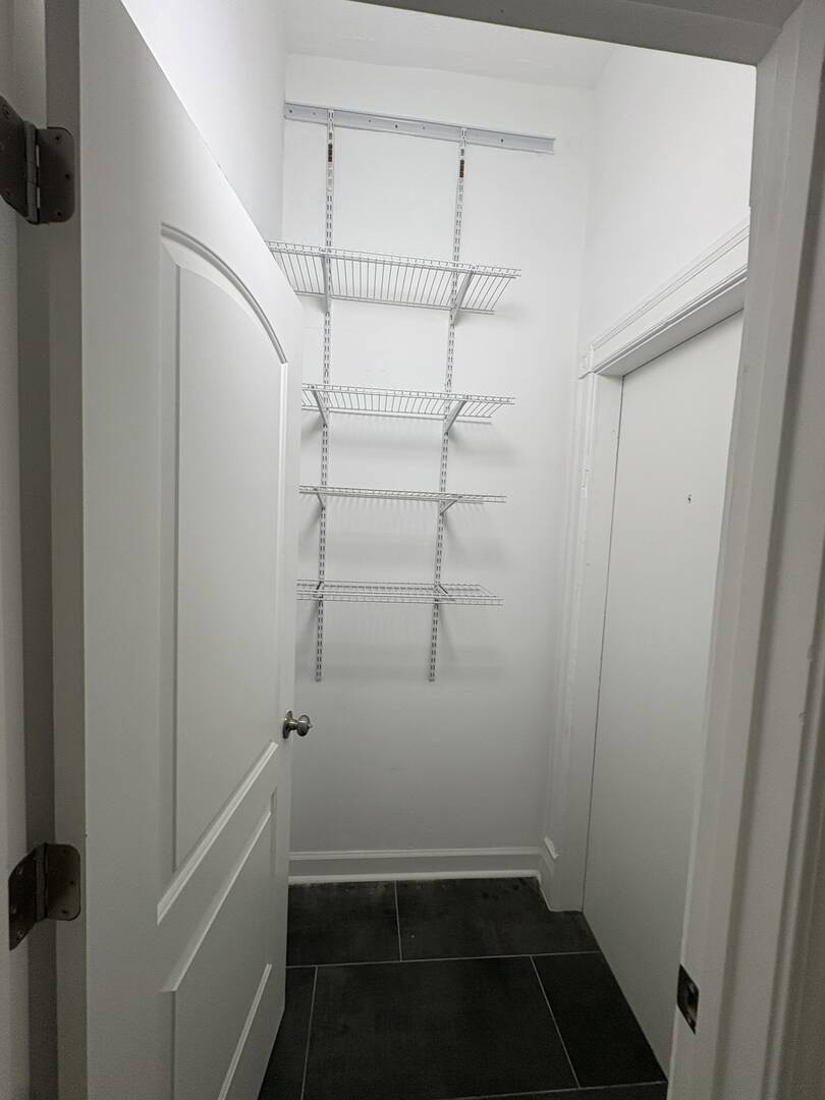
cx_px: 412
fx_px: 445
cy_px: 550
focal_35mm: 14
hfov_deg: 85.7
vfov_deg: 102.1
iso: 80
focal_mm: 2.22
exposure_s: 1/120
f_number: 2.2
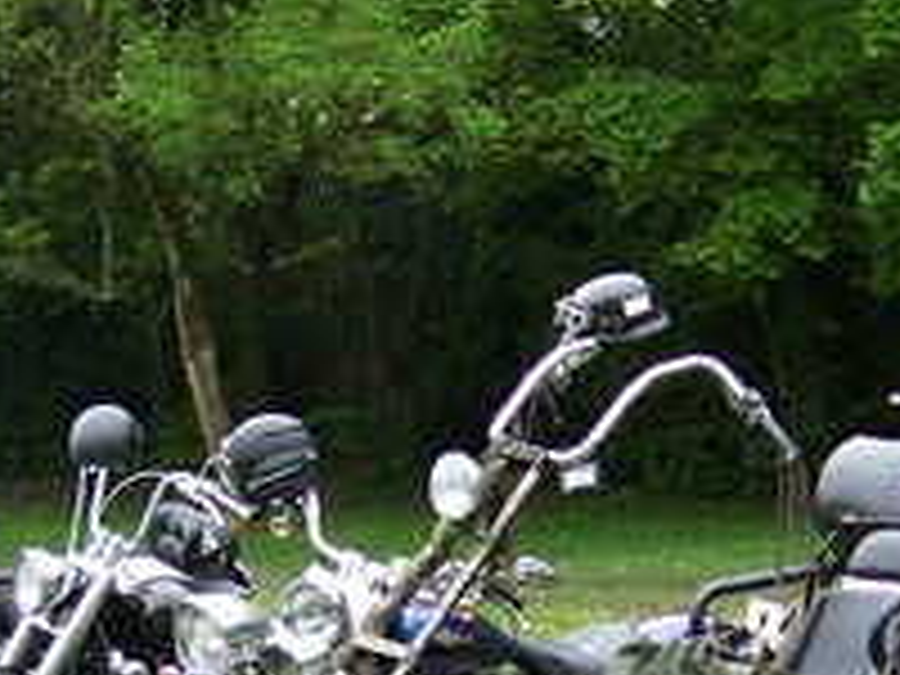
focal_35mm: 115
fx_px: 2990
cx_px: 590
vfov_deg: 12.6
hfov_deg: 17.1
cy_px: 747
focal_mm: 5.85
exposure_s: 1/80
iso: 63
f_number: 2.8
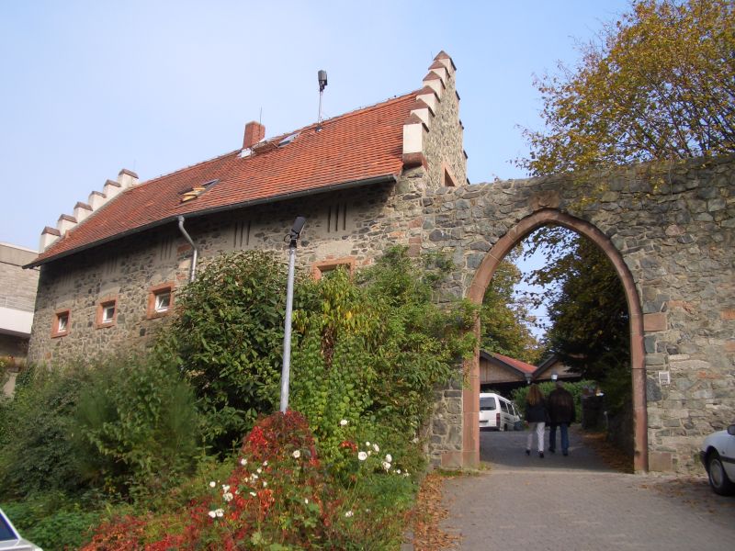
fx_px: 743
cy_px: 276
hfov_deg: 52.6
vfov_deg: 40.7
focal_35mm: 35
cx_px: 368
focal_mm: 5.8
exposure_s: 1/250
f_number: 4.3
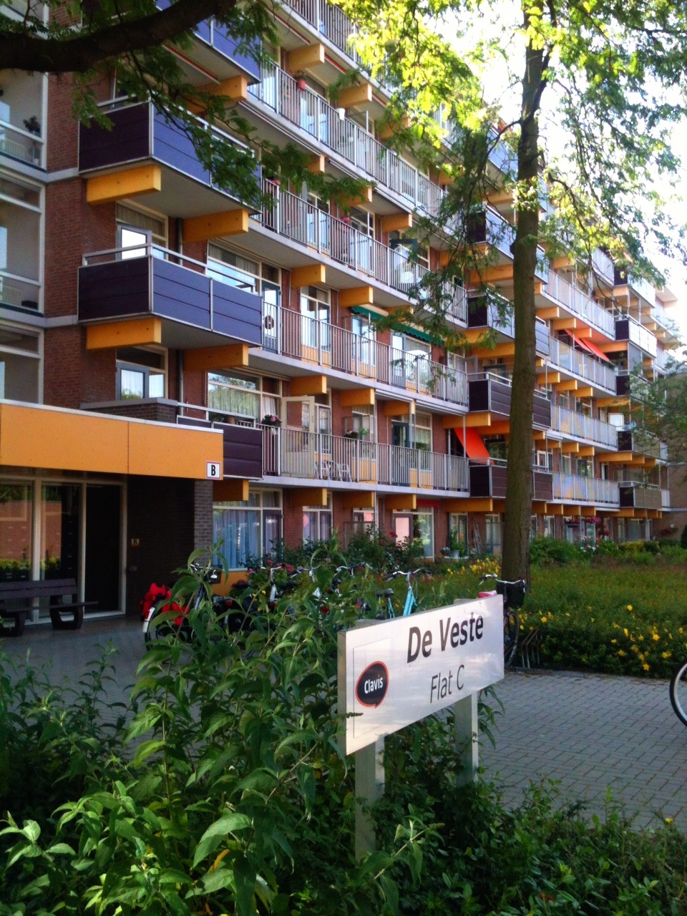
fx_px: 926
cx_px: 344
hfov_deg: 40.7
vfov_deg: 52.6
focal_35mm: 35
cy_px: 458
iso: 64
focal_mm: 3.85
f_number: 2.8
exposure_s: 1/174
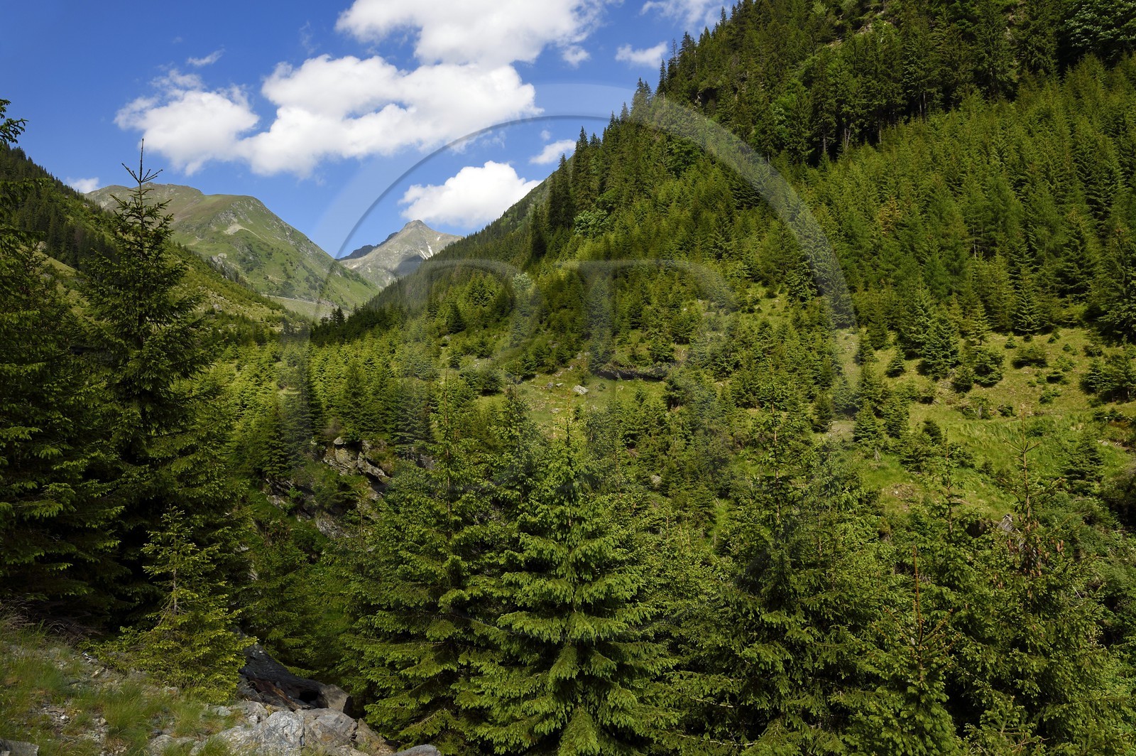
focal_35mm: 24
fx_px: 757
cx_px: 568
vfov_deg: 53.1
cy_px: 378
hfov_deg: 73.8
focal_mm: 24
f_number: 10
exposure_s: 1/250
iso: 200
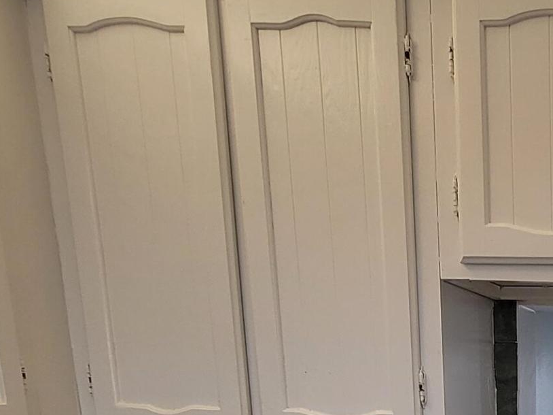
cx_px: 669
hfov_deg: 33.3
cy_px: 588
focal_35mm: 46
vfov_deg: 25.4
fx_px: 735
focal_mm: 2.2
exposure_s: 1/60
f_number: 2.2
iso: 160
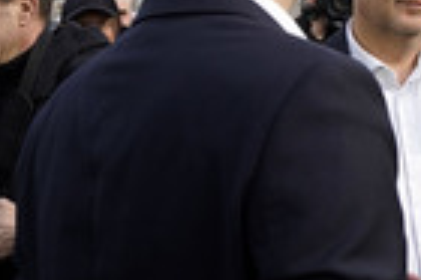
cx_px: 591
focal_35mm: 90
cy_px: -75
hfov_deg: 20.2
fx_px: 1051
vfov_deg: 14.6
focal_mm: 28
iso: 320
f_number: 8
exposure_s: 1/320
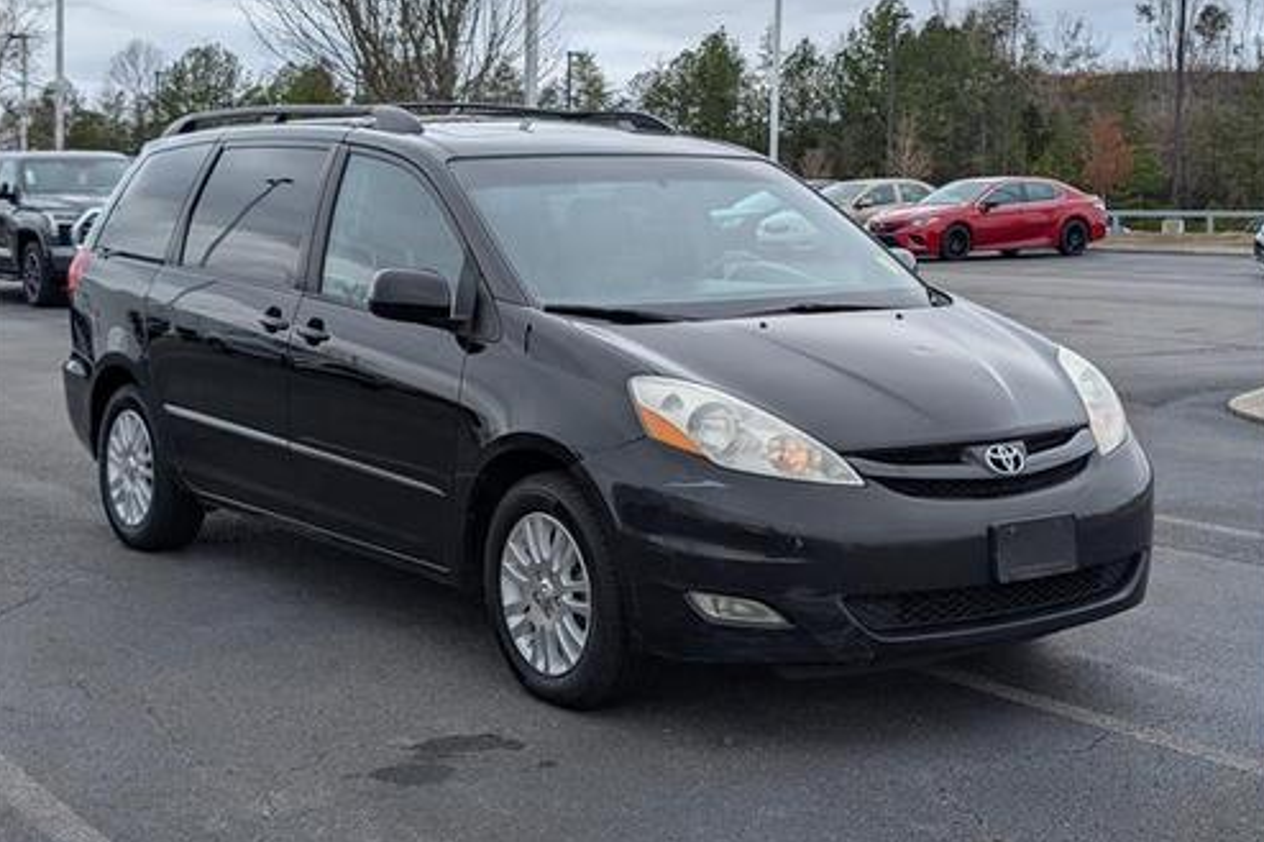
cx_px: 632
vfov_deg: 26.0
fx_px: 1825
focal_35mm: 52
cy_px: 392
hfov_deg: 38.2
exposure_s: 1/435
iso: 21
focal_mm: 6.9
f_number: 1.68
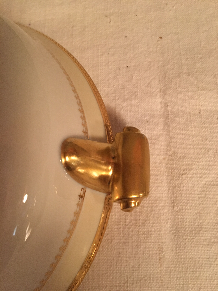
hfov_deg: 48.2
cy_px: 146
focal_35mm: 29
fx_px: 244
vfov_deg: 61.7
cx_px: 109
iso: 400
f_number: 2.2
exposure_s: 1/17
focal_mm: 4.15
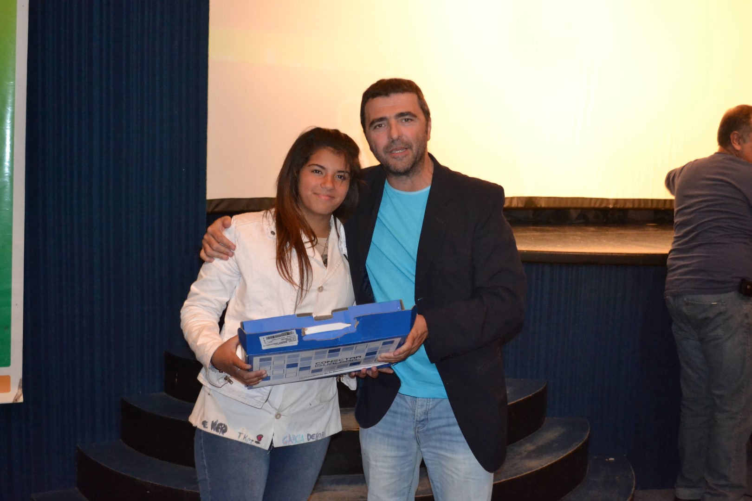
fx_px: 909
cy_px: 250
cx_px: 376
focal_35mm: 44
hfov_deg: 45.0
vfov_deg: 30.8
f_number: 4.5
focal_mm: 29
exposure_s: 1/60
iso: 3200
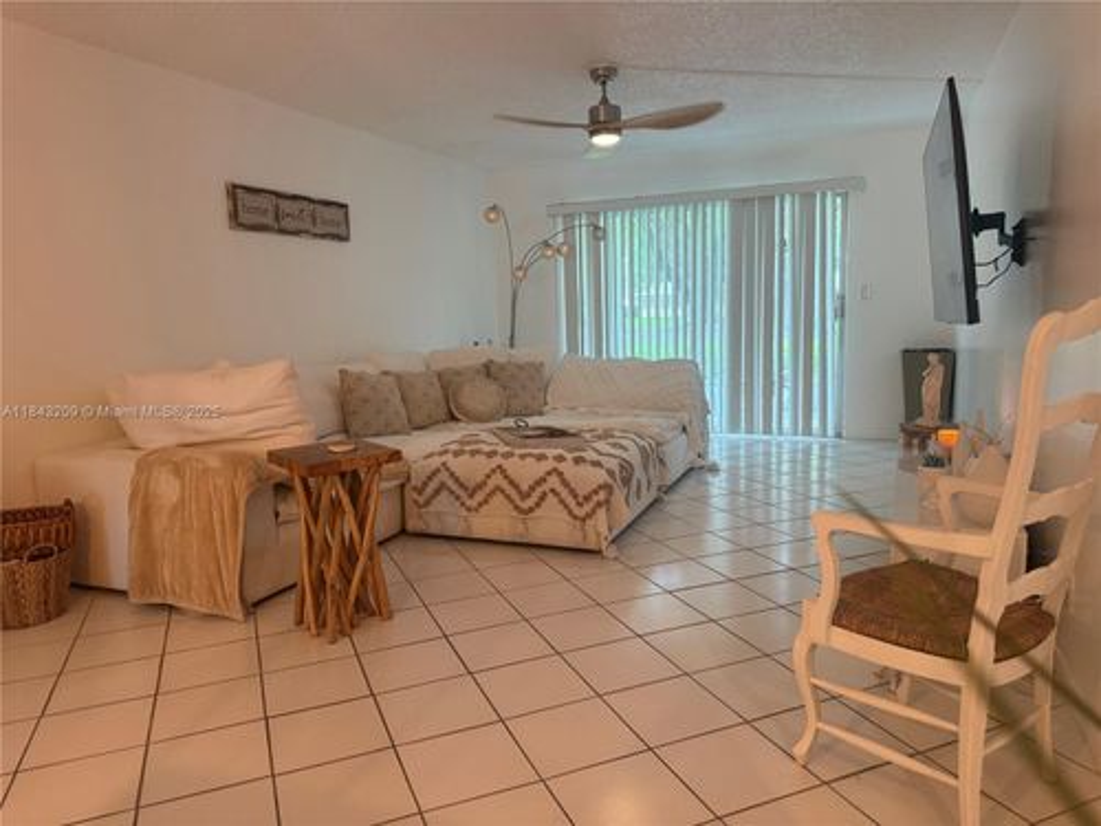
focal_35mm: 24
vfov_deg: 56.8
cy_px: 413
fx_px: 763
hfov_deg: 71.6
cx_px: 550
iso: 250
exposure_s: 1/60
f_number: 1.78
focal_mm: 6.76
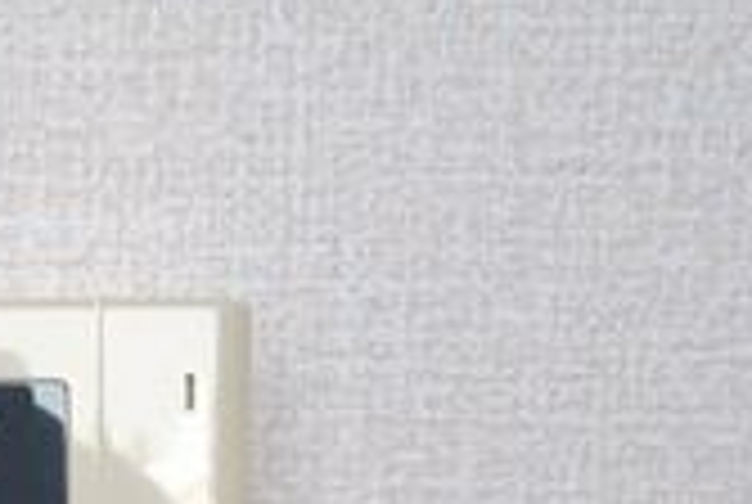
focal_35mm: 92
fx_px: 1925
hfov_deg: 20.7
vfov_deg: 14.1
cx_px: -135
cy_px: 724
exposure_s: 1/125
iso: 800
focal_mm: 16
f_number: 5.6
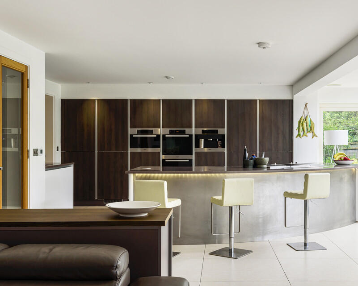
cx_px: 222
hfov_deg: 43.5
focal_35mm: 42
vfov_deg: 35.7
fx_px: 445
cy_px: 142
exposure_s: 1/30
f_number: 8
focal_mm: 35
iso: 250
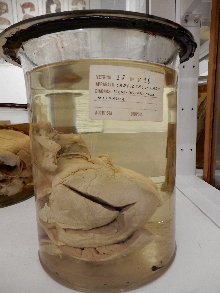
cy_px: 146
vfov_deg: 71.6
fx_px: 203
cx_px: 110
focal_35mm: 24
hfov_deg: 56.8
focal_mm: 4.3
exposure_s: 1/30
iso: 180
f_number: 3.4
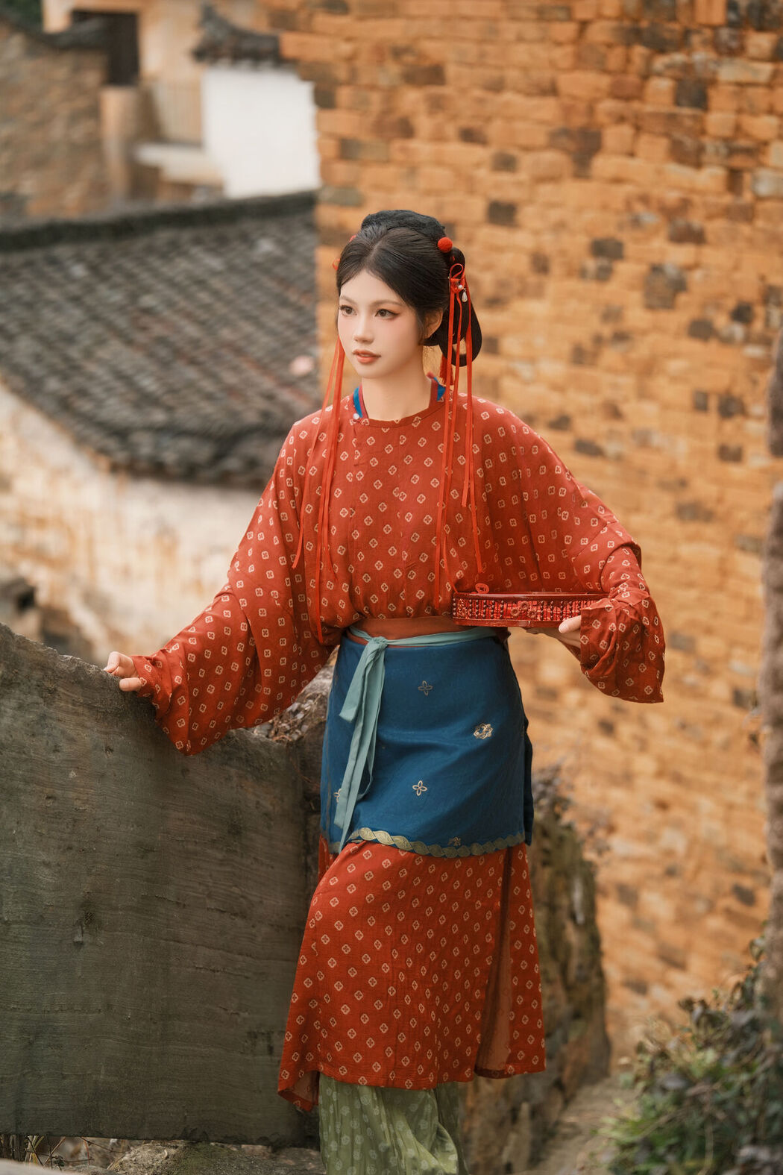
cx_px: 392
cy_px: 588
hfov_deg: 15.4
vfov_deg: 22.9
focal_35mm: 89
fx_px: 2903
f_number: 2.8
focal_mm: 89
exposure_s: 1/160
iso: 320
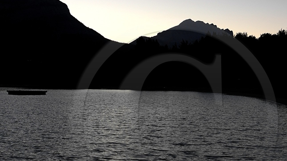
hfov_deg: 30.1
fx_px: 533
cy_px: 122
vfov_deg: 17.1
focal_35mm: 70
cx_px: 174
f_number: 3.5
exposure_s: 1/100
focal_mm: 24
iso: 400
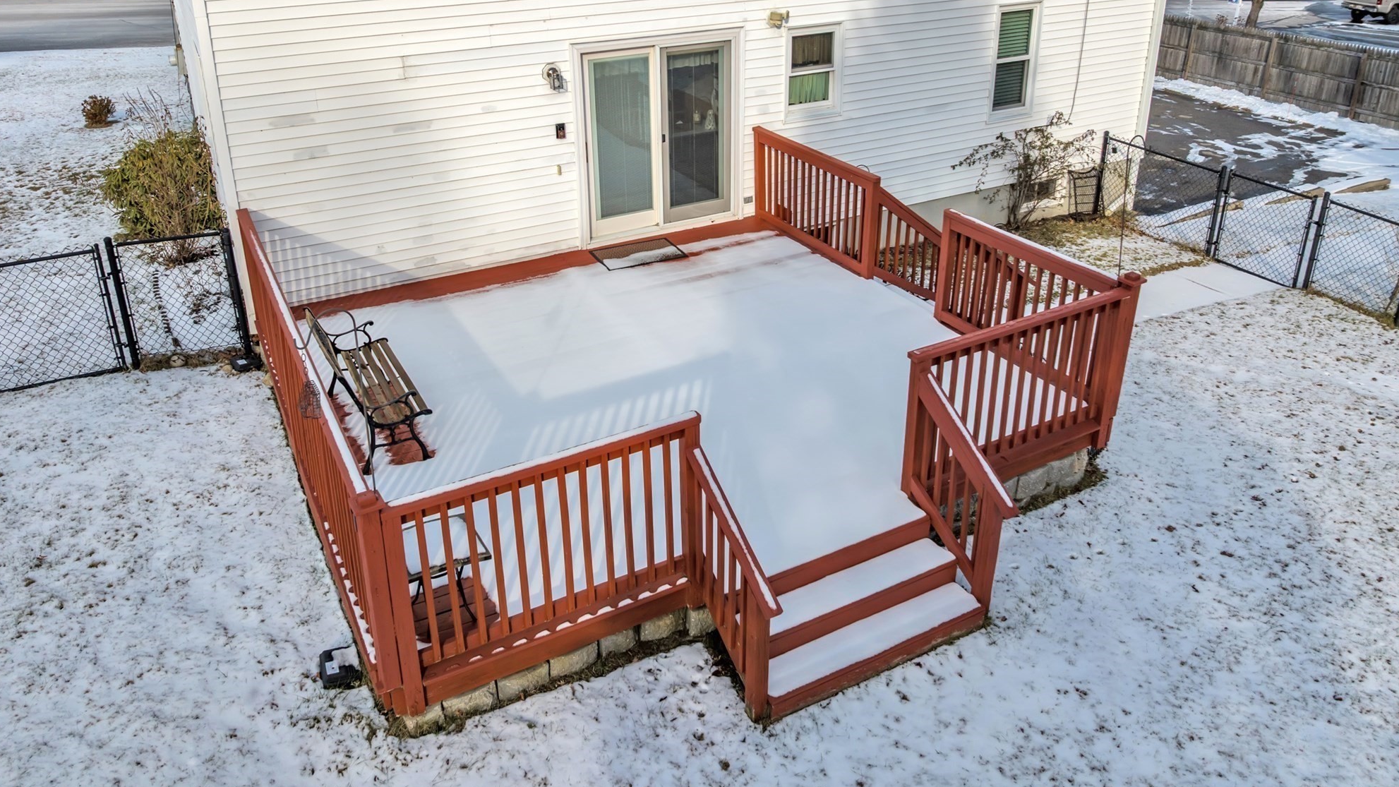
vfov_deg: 42.2
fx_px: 1002
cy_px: 253
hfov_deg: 69.9
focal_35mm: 27
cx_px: 702
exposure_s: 1/80
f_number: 2.8
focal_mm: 12.29
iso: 100
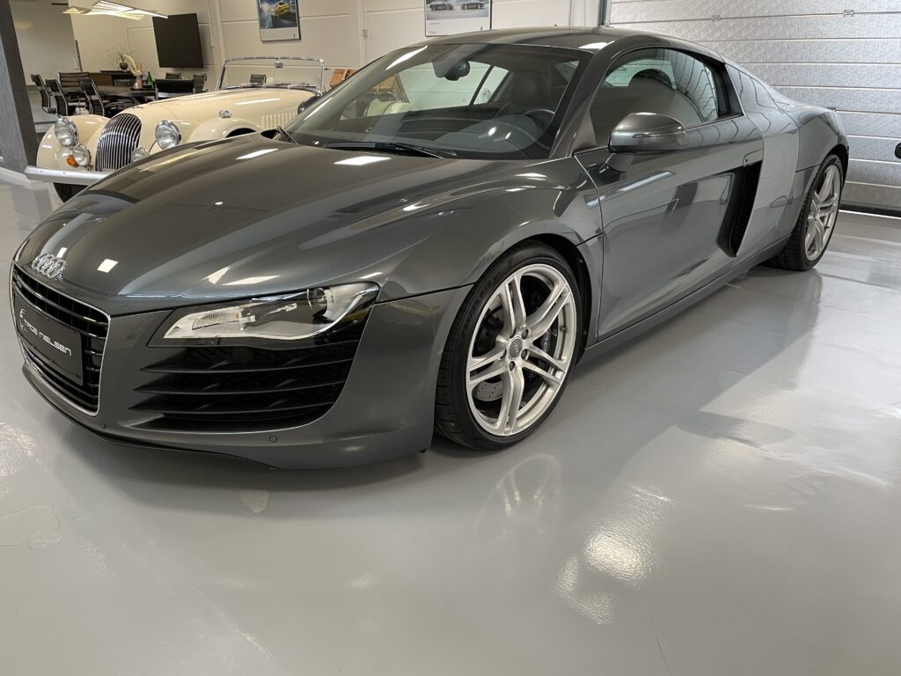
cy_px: 338
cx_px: 450
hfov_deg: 67.3
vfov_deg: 53.1
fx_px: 677
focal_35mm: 26
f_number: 1.6
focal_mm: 4.2
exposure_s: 1/50
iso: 80
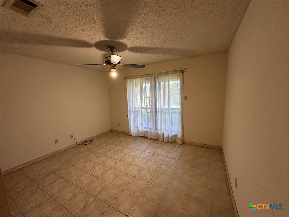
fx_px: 117
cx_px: 144
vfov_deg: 85.7
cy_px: 108
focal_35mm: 14
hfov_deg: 102.1
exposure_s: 1/60
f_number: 2.2
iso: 250
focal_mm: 2.22
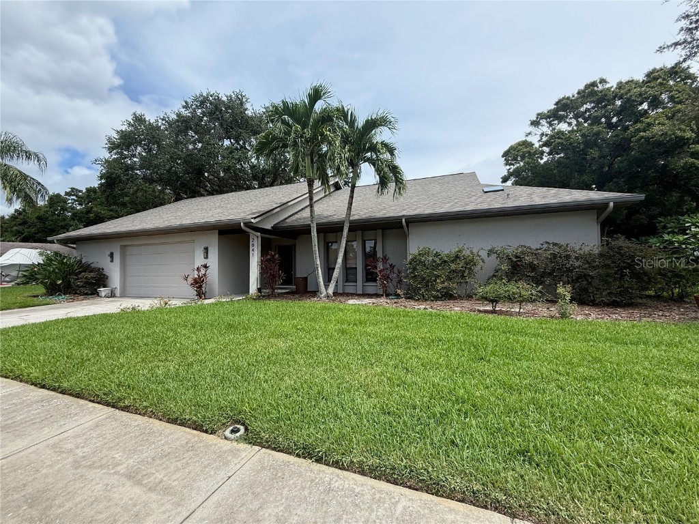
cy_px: 262
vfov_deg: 85.7
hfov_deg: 102.1
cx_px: 350
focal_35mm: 14
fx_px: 283
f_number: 2.2
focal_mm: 2.22
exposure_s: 1/1189
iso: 64
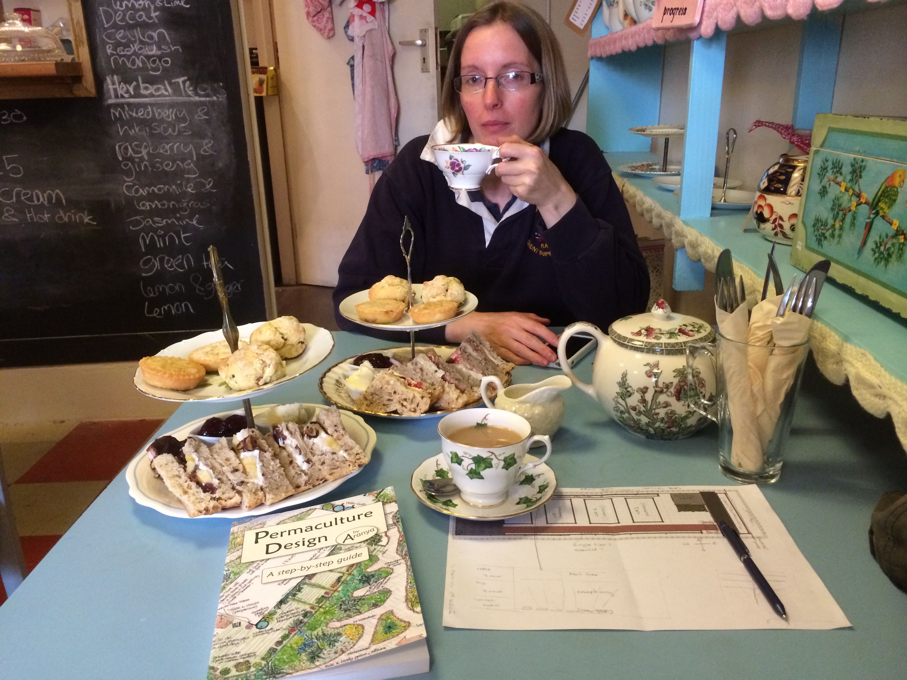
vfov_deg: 46.8
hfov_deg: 60.0
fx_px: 786
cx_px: 454
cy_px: 340
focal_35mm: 30
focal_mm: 4.12
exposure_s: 1/30
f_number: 2.2
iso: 320
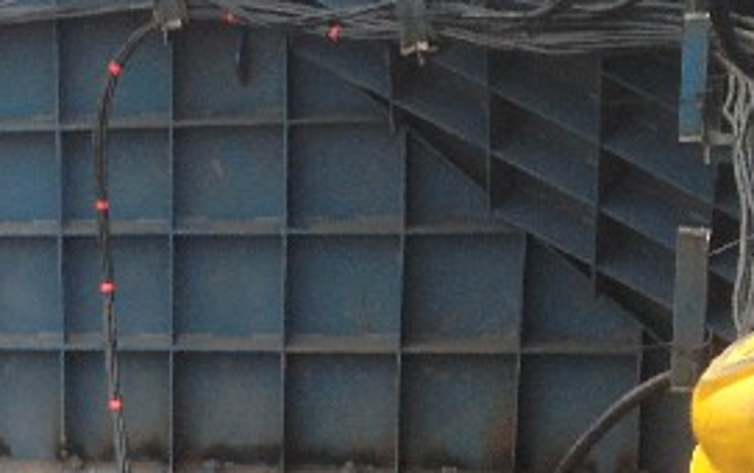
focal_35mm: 140
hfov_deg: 13.8
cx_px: -456
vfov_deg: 9.3
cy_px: 587
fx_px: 2880
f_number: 2.4
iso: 50
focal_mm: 4.28
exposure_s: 1/20
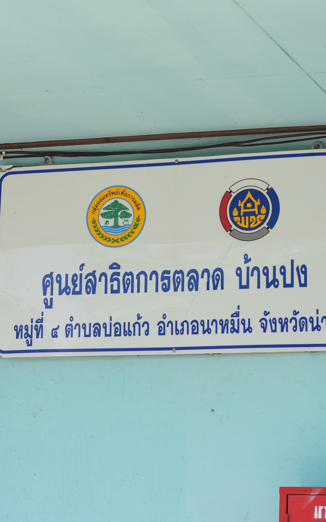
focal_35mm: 115
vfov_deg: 18.1
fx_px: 1635
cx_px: 184
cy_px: 260
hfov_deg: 11.4
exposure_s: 1/1250
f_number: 3.2
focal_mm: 50
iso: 160
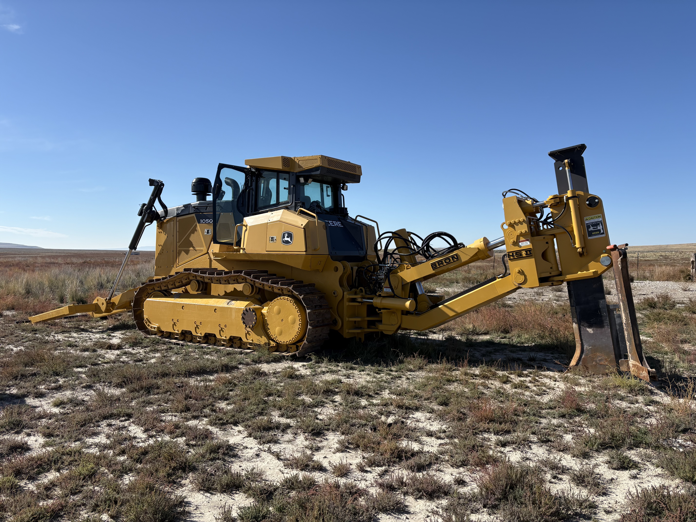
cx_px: 348
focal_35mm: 26
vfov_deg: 53.1
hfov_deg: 67.3
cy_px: 261
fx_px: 523
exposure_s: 1/3831
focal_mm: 5.96
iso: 50
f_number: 1.6
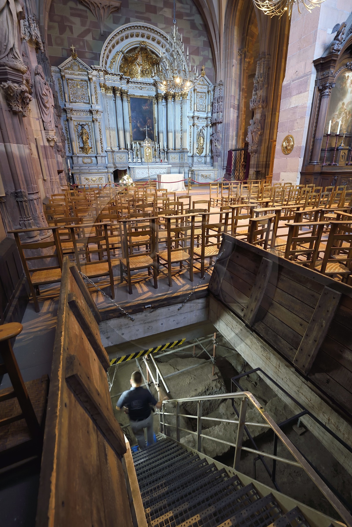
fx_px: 235
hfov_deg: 73.7
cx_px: 176
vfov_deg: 96.7
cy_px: 264
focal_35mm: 16
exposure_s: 1/4
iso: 1600
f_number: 5.6
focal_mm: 16
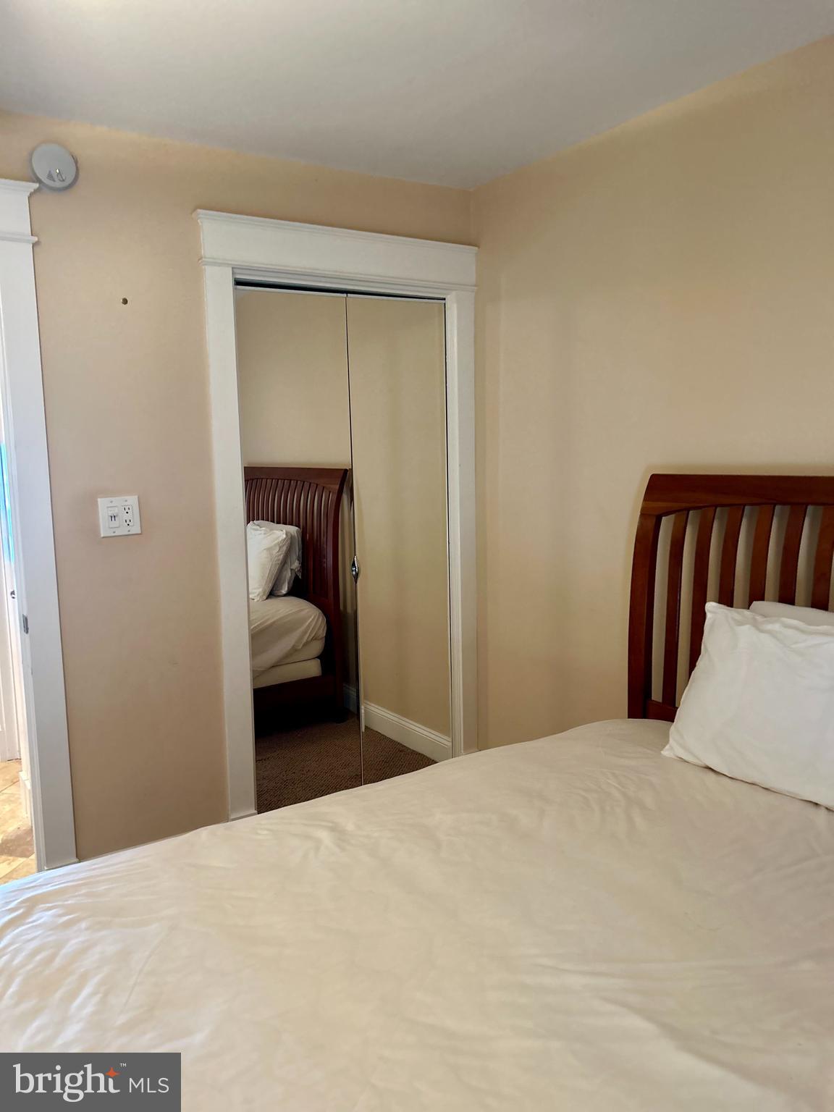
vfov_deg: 67.3
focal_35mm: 26
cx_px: 417
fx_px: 835
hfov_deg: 53.1
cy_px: 556
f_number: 1.5
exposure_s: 1/60
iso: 250
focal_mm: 5.7
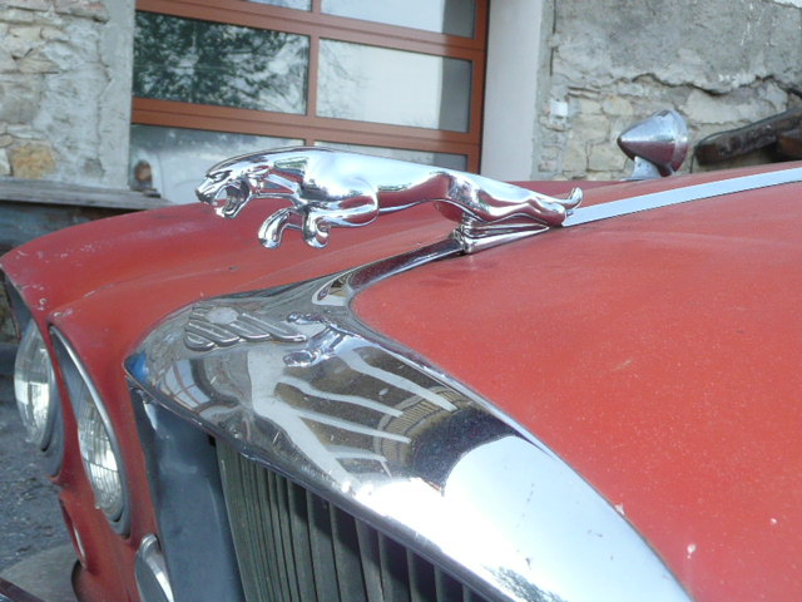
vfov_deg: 32.2
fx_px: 1043
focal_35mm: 45
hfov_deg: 42.1
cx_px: 401
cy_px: 301
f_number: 3.4
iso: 100
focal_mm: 4.9
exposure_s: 1/60
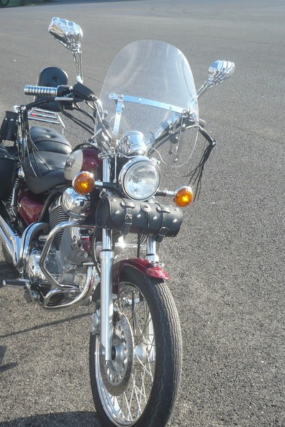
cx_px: 73
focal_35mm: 49
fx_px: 582
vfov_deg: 40.3
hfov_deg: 27.2
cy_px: 214
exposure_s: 1/320
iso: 100
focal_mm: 5.8
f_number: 2.8
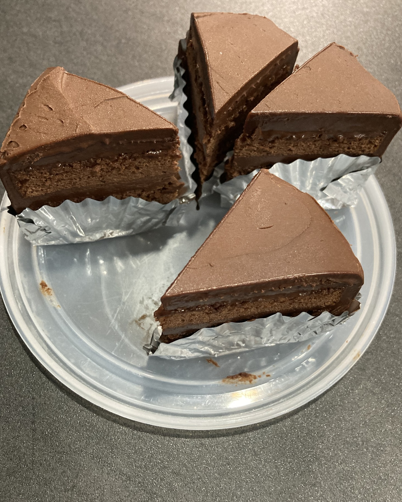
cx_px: 206
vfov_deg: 58.8
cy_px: 254
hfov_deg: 48.5
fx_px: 446
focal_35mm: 30
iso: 320
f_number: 1.8
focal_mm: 3.99
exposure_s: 1/48
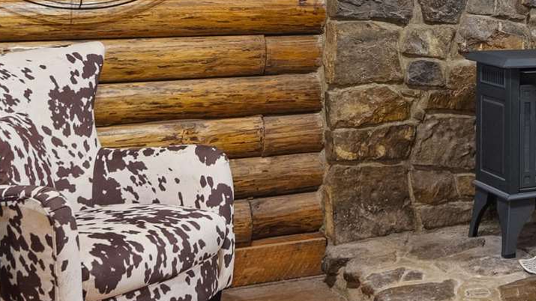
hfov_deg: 26.1
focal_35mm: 72
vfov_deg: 16.3
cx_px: 649
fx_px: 1023
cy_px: -30
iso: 1600
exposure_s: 1/4
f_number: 5.6
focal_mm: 16
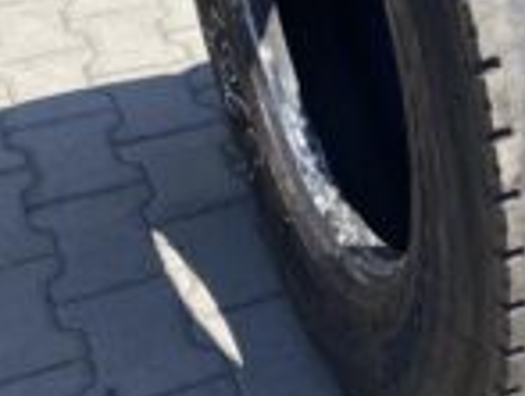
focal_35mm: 76
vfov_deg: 18.7
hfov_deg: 23.8
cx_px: 593
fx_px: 1155
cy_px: -34
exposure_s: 1/1182
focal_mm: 4.25
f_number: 1.8
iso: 32
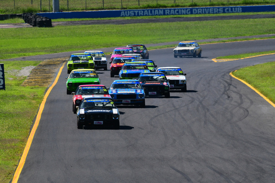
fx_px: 5043
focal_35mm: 660
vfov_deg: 2.1
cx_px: 138
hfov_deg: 3.1
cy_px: 92
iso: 500
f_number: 13
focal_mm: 440
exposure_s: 1/640
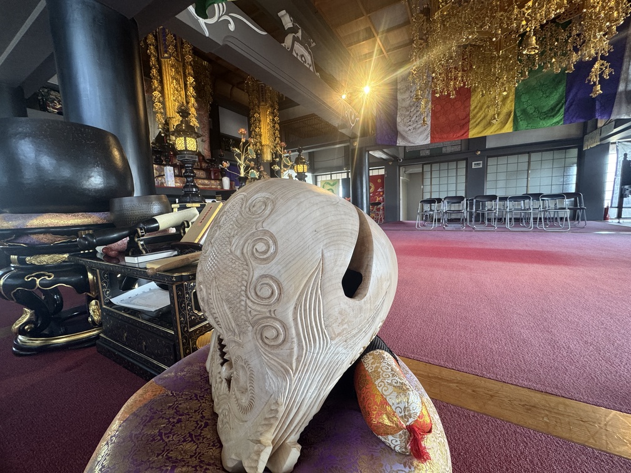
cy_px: 236
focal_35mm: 14
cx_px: 316
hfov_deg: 102.1
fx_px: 255
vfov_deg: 85.7
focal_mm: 2.22
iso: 200
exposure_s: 1/60
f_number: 2.2
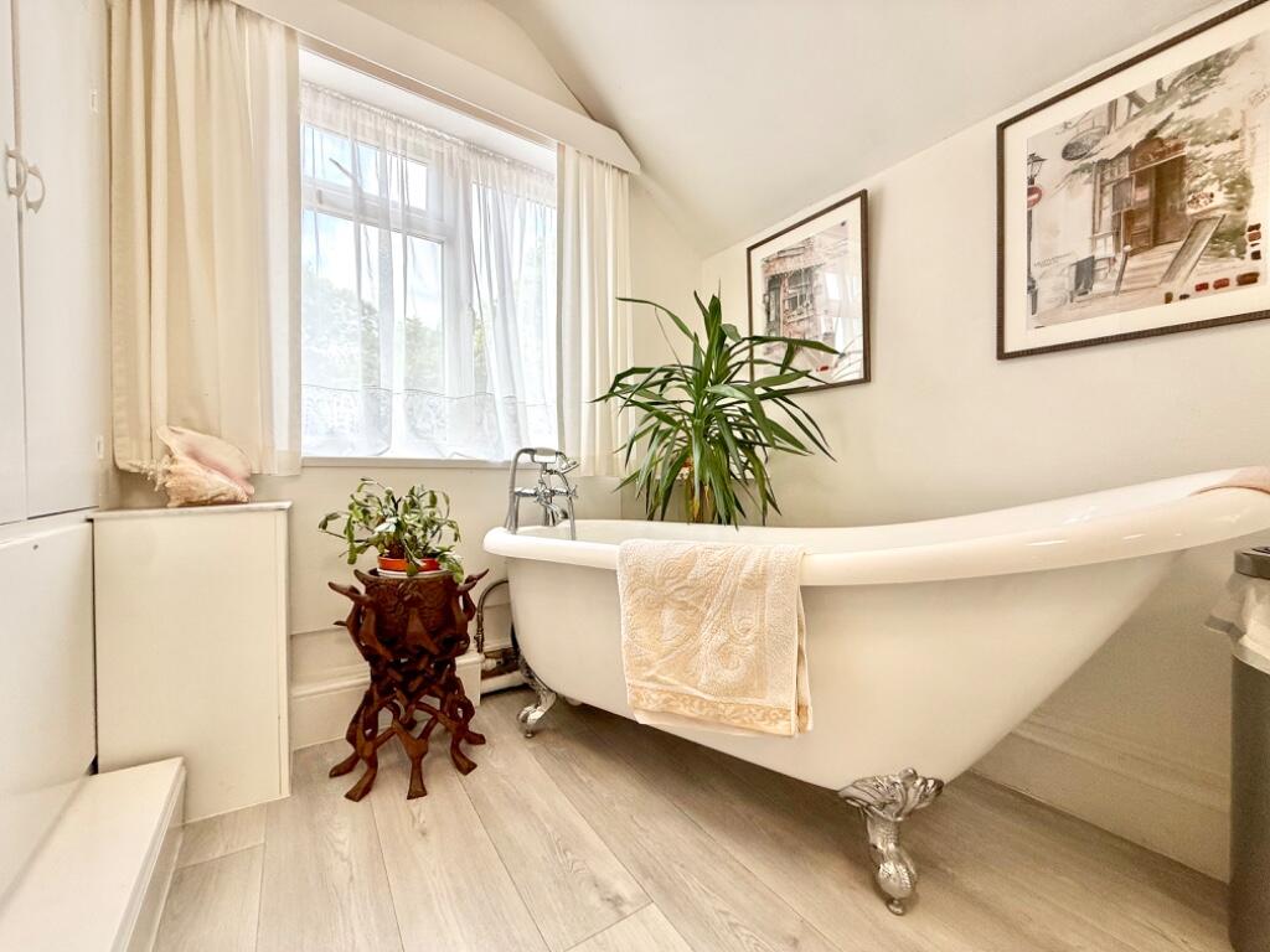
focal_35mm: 14
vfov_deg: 85.7
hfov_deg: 102.1
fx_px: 514
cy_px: 476
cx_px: 635
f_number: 2.2
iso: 64
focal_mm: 2.22
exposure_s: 1/285
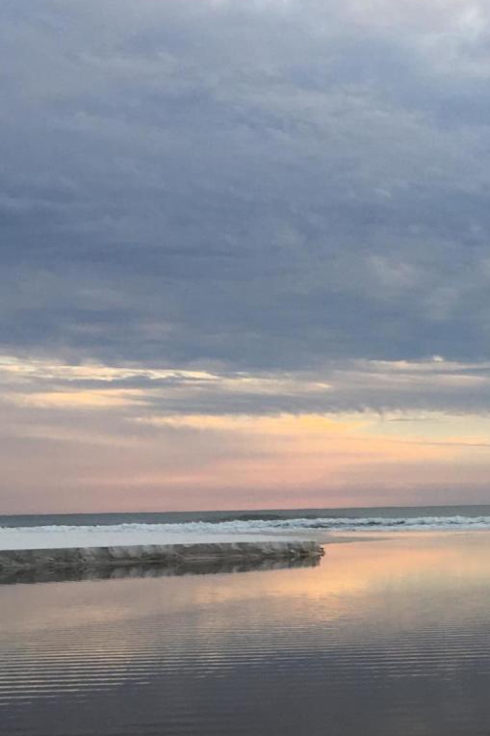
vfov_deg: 24.9
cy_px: 657
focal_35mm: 79
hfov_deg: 16.4
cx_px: 614
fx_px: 1614
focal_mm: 4.15
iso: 25
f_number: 2.2
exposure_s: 1/150
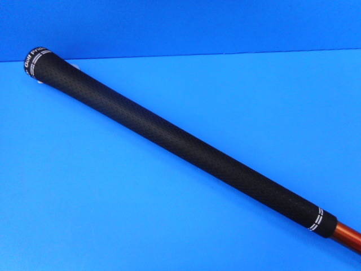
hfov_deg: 69.4
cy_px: 136
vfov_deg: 54.9
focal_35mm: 25
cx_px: 180
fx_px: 261
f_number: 3.7
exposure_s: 1/30
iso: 140
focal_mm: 4.5
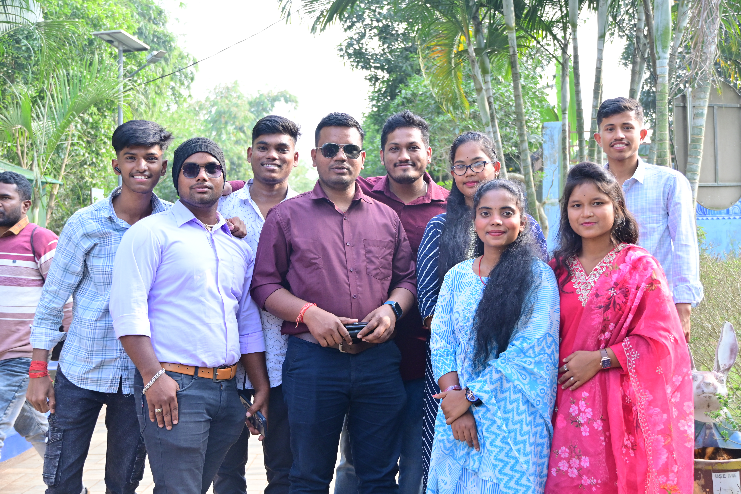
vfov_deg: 26.9
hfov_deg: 39.4
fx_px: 1034
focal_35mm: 50
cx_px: 370
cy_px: 247
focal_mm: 33.5
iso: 320
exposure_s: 1/200
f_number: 4.5
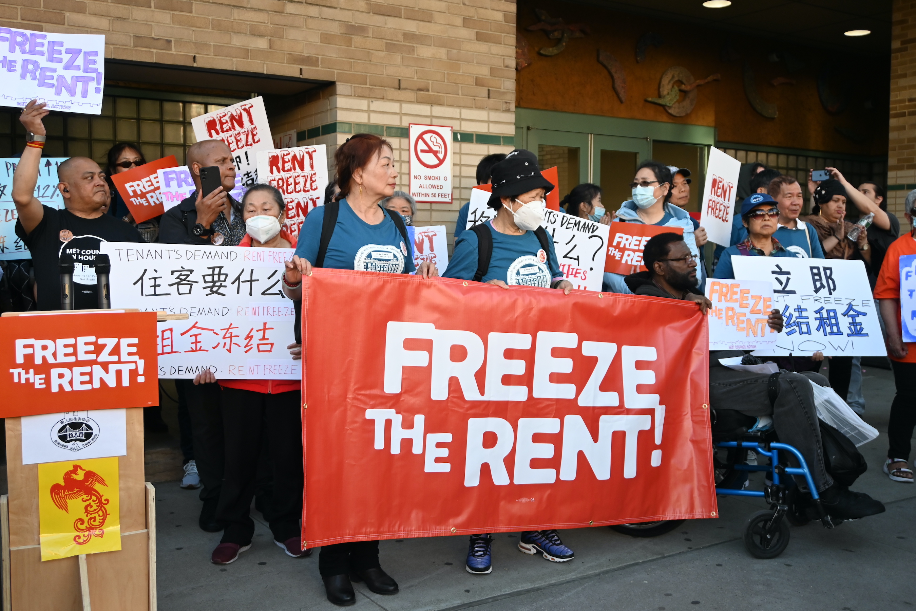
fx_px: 935
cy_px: 306
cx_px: 458
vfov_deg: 36.2
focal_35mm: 37
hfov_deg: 52.2
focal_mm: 24.5
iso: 400
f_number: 4.2
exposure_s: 1/250
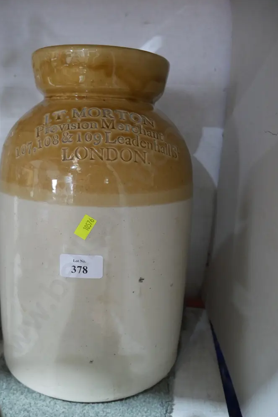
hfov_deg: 43.5
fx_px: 347
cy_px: 205
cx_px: 121
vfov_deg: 61.9
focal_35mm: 30
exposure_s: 1/60
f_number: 3.5
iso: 2500
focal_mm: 14
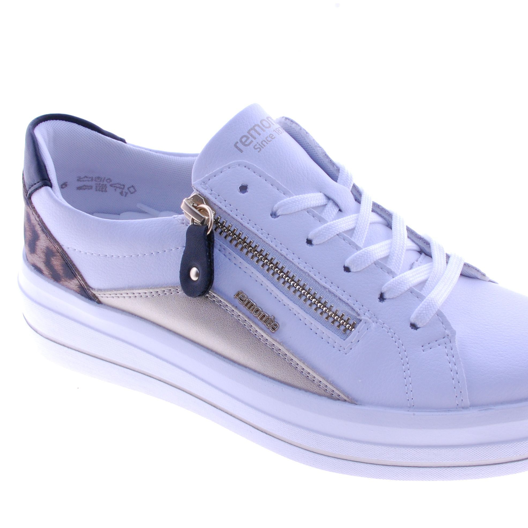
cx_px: 270
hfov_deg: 32.4
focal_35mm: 53
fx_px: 909
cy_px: 261
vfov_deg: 32.4
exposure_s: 1/30
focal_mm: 27
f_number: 13
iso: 800
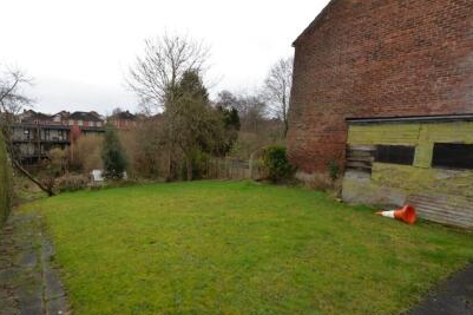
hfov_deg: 86.3
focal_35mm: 19
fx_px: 250
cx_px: 199
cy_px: 176
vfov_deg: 64.3
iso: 200
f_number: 5
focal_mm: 16
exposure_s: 1/100
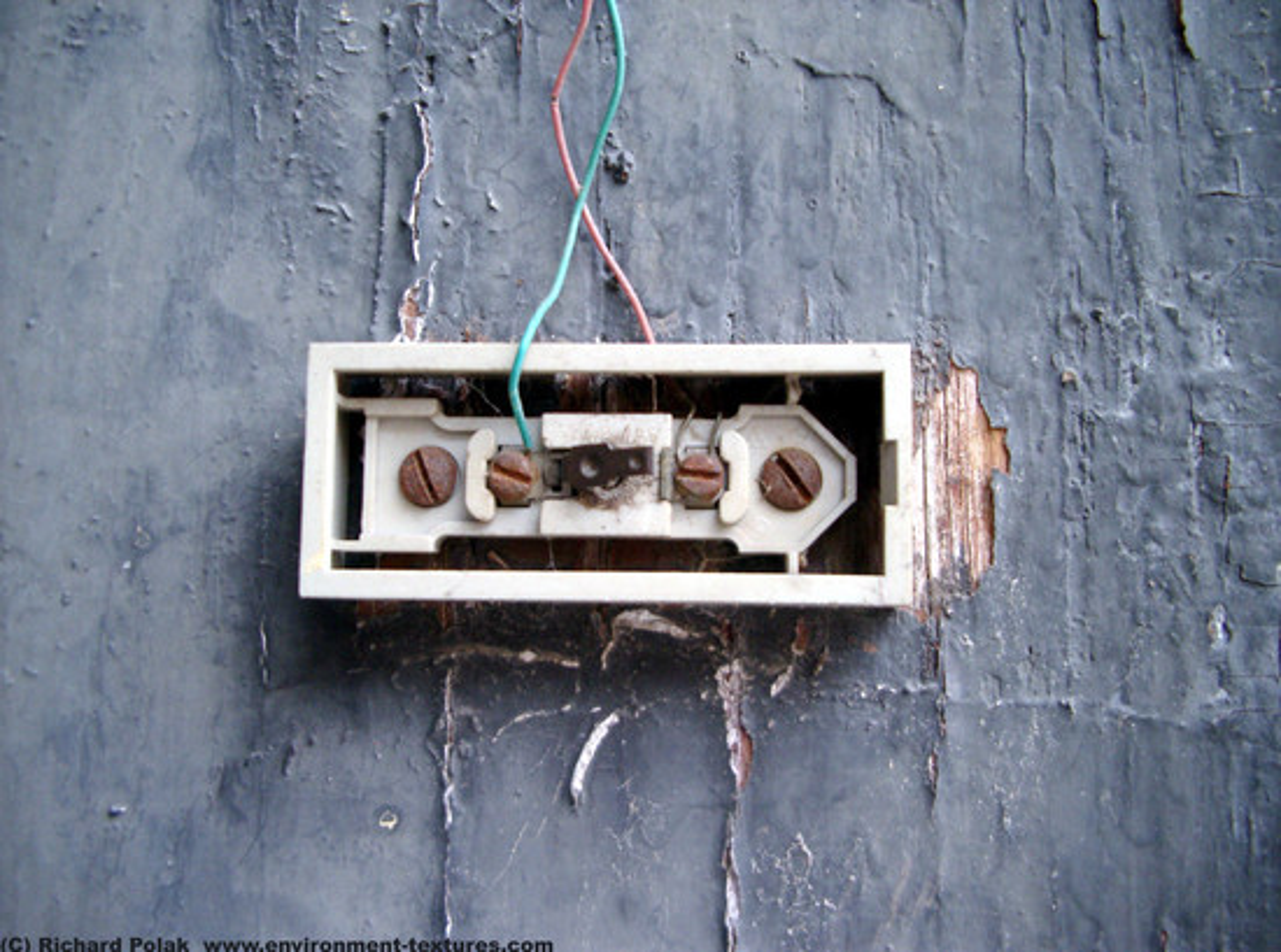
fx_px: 1365
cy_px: 476
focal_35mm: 37
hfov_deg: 50.3
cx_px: 640
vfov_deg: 38.5
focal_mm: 7.6
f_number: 2.6
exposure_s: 1/50
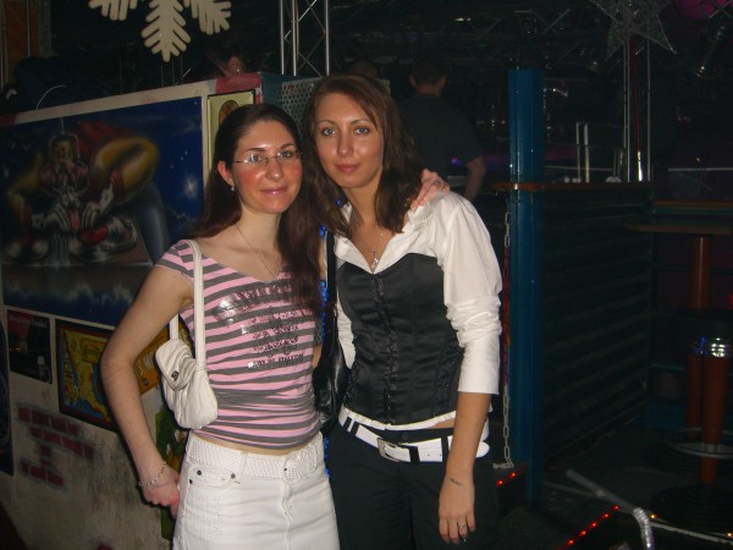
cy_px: 275
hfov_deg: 49.0
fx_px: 805
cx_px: 366
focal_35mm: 38
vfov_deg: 37.7
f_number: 2.8
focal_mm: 7.9
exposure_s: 1/60
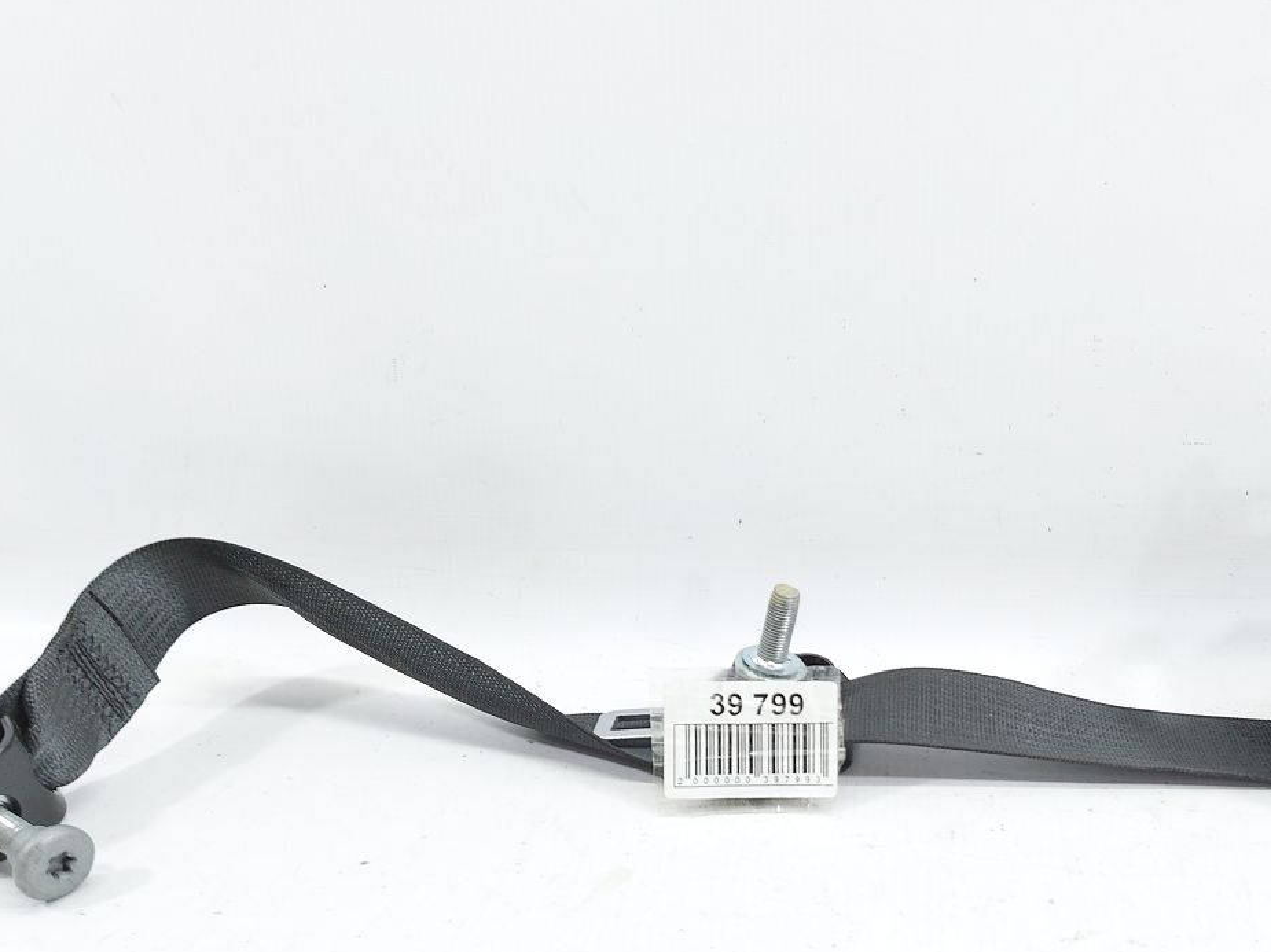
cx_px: 817
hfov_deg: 50.7
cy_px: 577
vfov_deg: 39.4
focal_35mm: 36
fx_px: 1321
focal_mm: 5.23
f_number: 1.8
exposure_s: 1/50
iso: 64
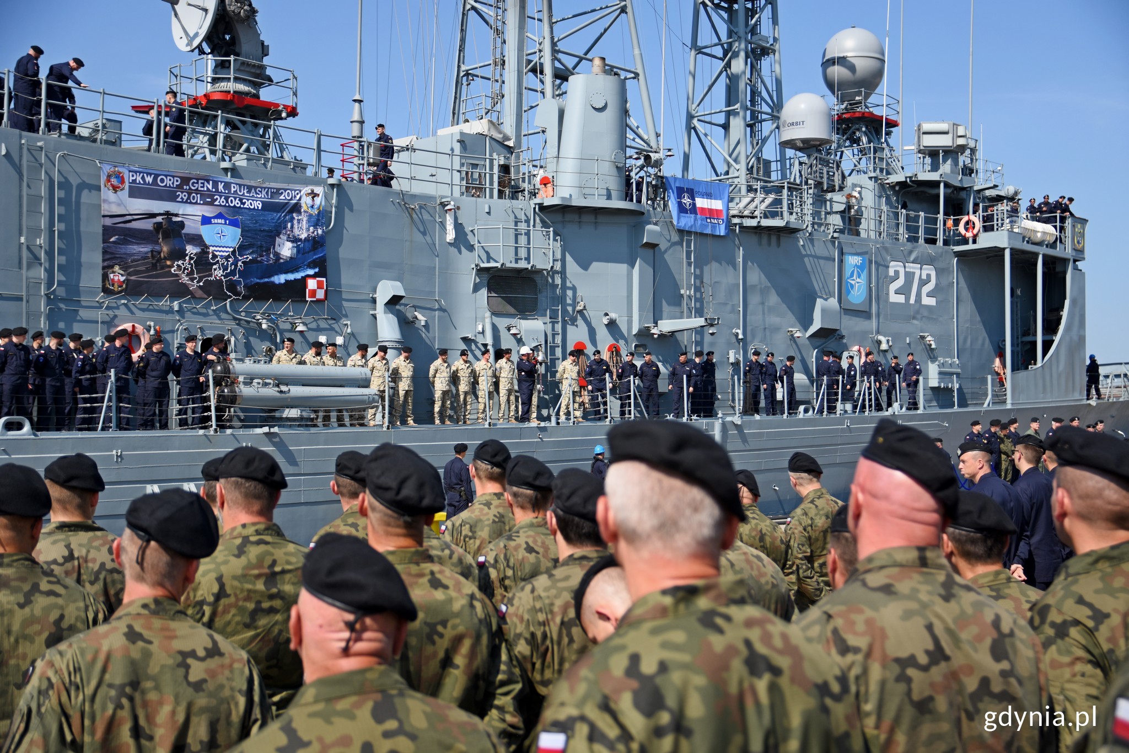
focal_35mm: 46
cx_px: 564
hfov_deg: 42.3
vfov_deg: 28.9
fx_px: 1458
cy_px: 376
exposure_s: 1/1600
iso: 100
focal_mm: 31
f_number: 3.3
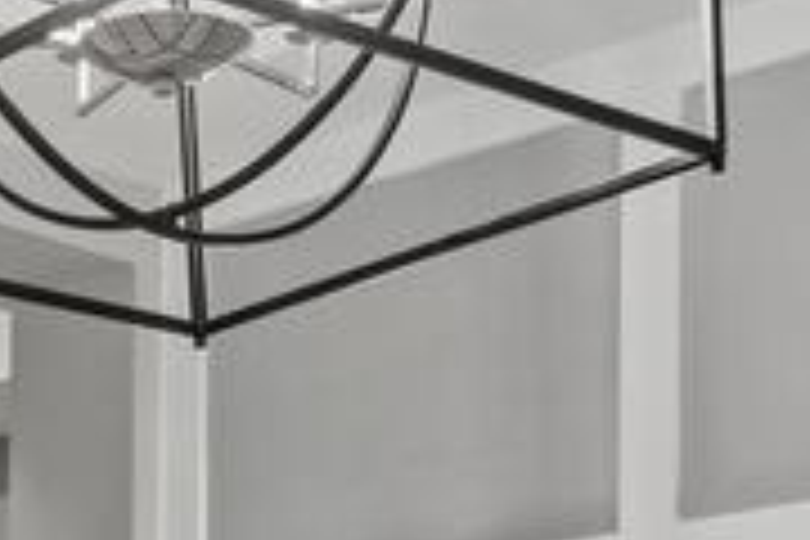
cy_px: 1161
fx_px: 2700
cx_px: -50
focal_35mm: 120
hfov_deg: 16.6
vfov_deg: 10.3
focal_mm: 10
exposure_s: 1/3
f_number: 8
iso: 200
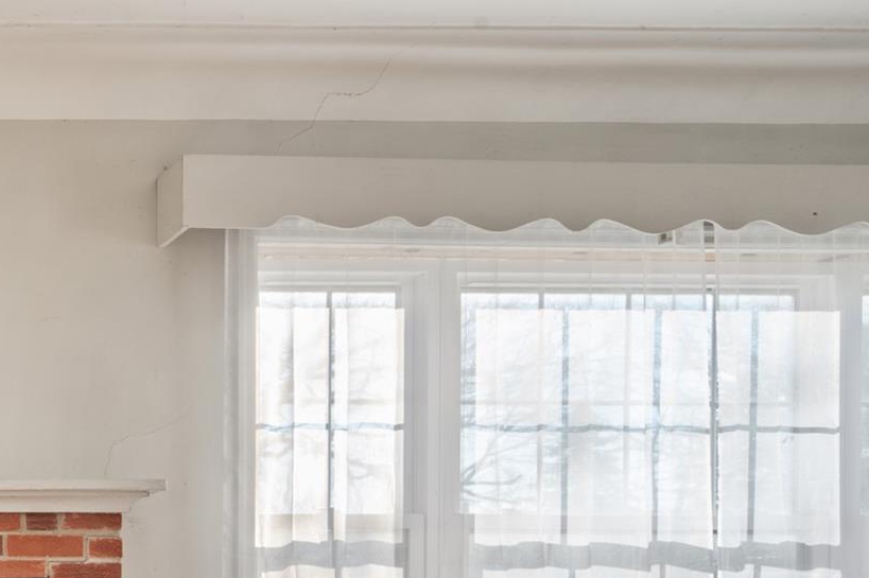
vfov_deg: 34.6
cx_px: -176
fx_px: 844
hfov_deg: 39.3
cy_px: 568
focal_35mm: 35
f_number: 11
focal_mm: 14
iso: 100
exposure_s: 1/2.5
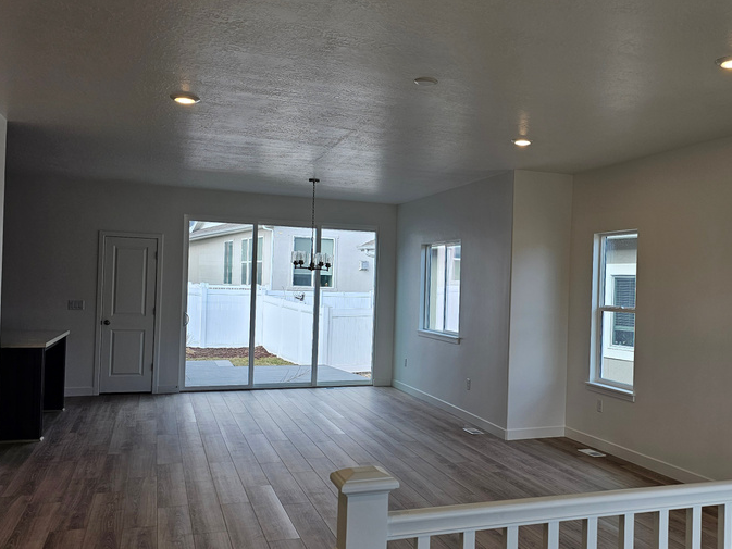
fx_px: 740
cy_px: 282
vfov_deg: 40.7
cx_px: 498
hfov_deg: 51.5
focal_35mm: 35
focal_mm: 6.3
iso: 20
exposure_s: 1/120
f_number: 1.7
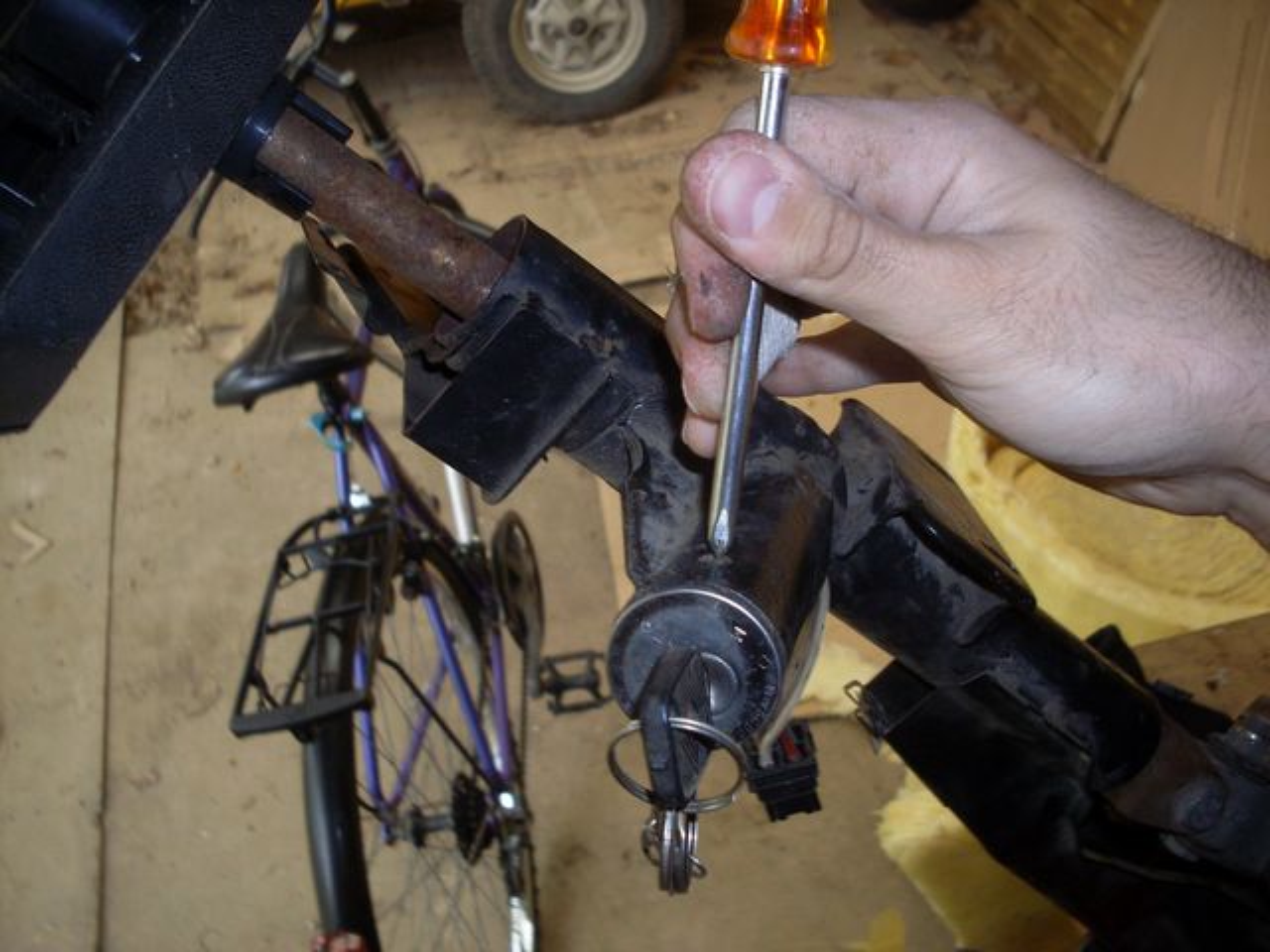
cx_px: 635
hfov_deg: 49.0
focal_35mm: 38
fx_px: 1394
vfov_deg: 37.7
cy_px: 476
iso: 100
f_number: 2.8
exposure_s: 1/45
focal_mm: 6.3
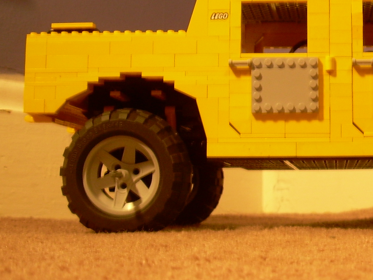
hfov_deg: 25.2
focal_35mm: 75
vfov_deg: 19.6
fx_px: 808
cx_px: 333
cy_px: 103
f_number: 2.8
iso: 77
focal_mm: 6.3
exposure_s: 1/2.4
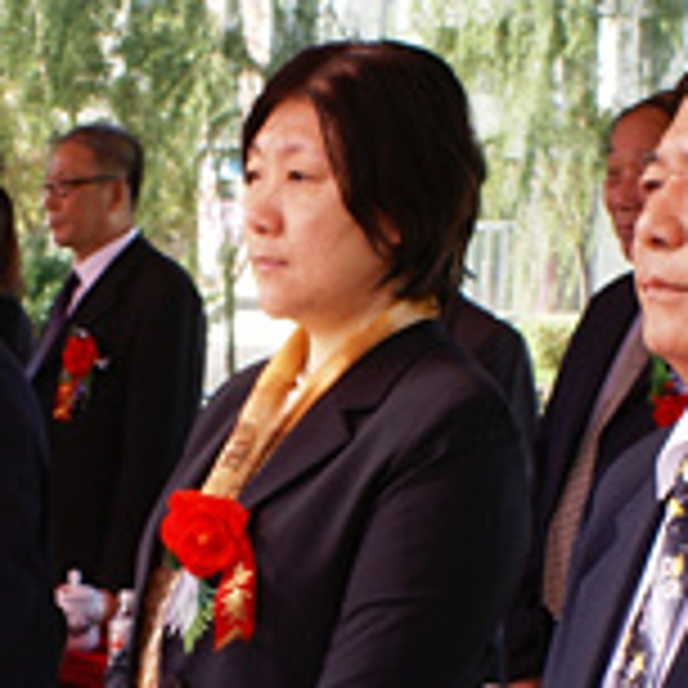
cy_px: 650
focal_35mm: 147
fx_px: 3305
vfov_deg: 11.8
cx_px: 193
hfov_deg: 11.9
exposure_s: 1/80
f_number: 8
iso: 100
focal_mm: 22
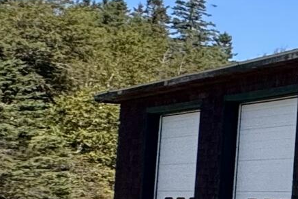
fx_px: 827
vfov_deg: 13.4
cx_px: 997
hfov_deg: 10.1
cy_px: 209
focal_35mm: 100
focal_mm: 2.22
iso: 50
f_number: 2.2
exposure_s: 1/1198
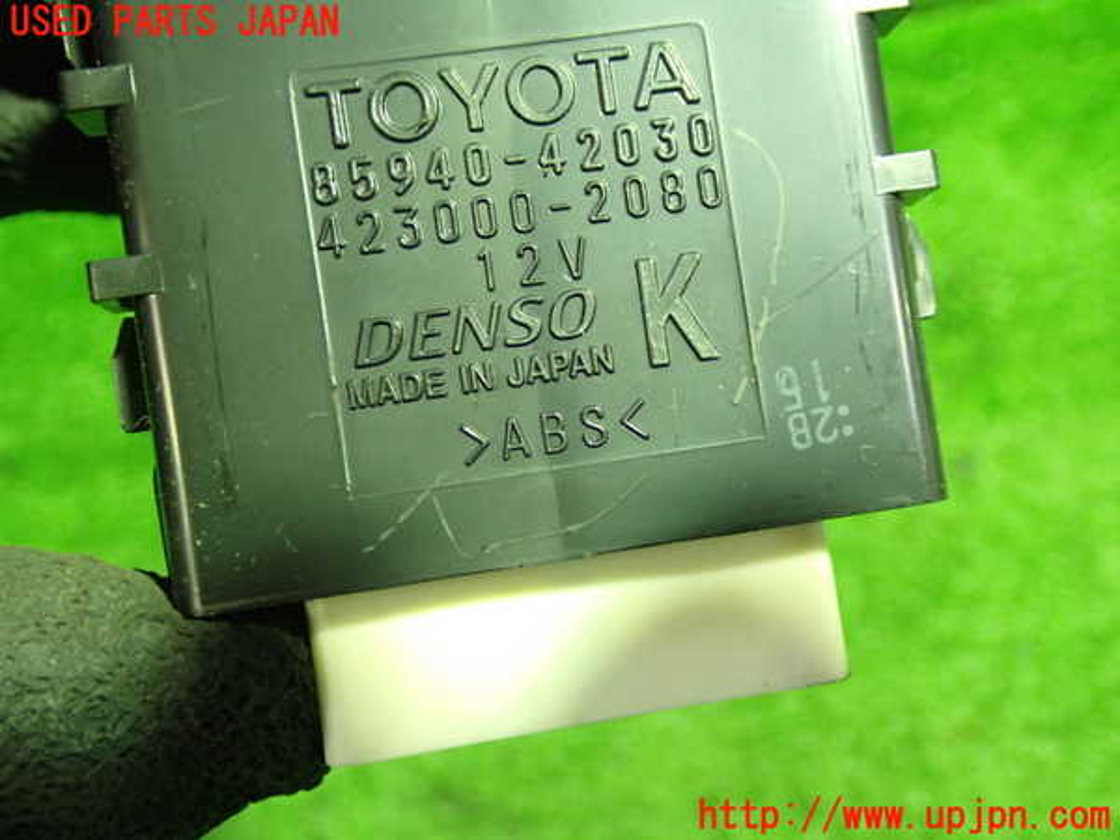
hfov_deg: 49.0
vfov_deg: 37.7
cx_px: 560
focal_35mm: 38
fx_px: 1229
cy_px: 420
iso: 800
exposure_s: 1/30
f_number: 2.7
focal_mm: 6.83
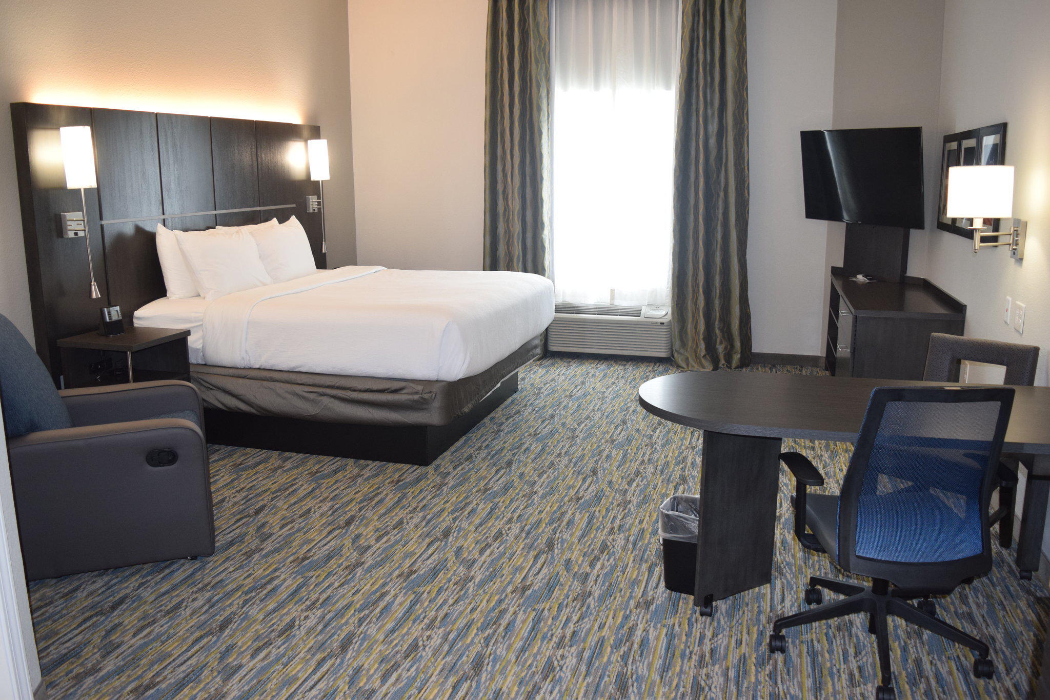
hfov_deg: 61.9
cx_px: 525
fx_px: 875
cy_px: 350
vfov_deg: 43.6
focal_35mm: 30
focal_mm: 20
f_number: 4
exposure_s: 1/60
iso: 800
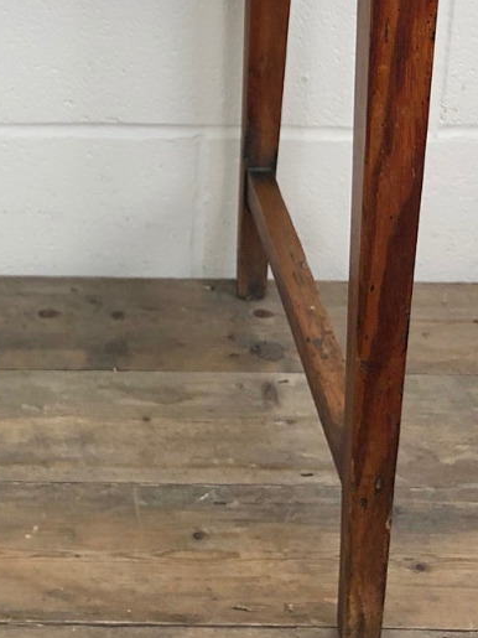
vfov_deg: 21.1
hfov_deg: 16.5
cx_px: -26
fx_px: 1602
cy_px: -111
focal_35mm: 87
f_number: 1.8
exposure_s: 1/100
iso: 32
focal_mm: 4
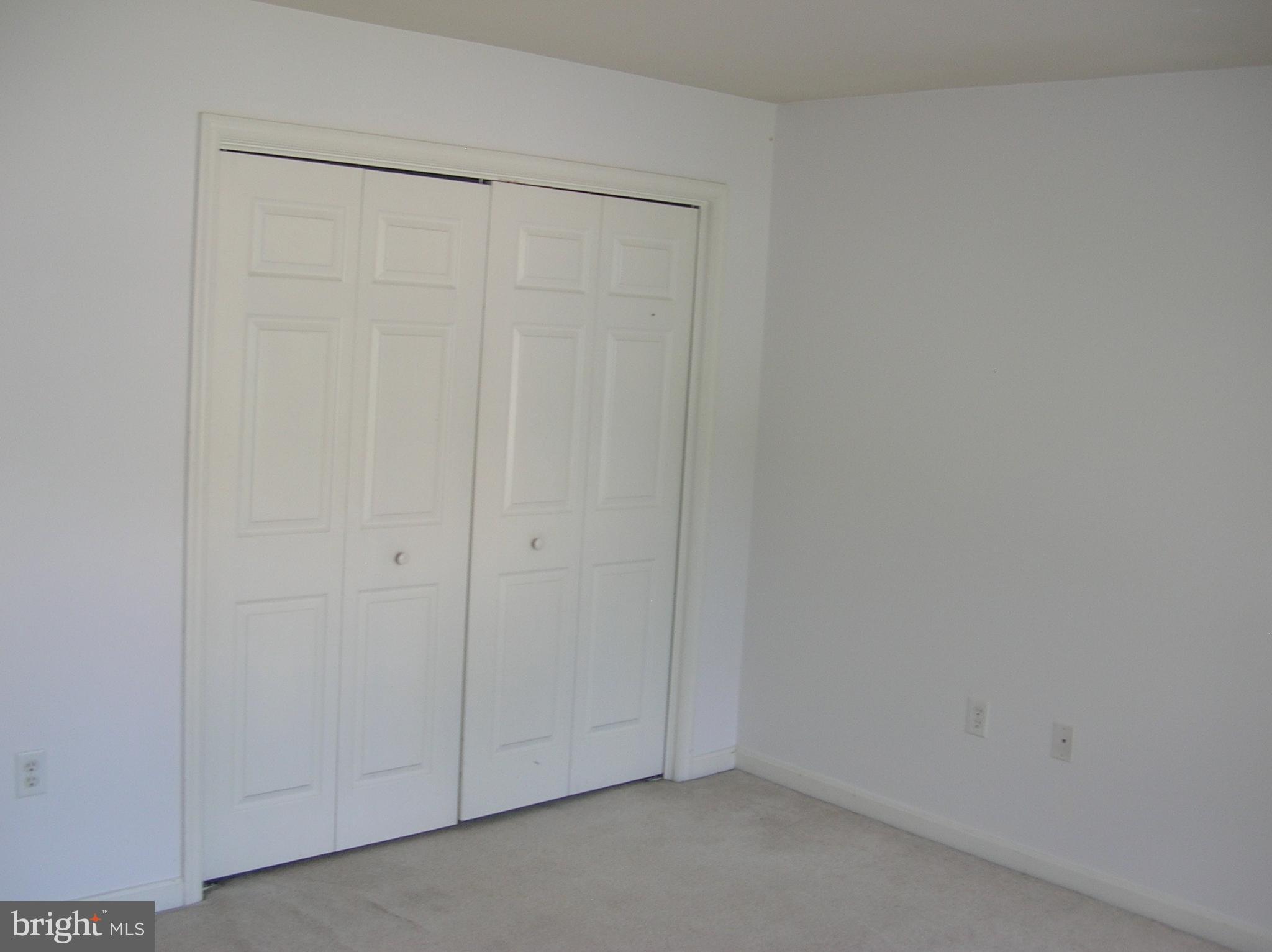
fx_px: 1322
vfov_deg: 39.6
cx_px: 636
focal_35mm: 36
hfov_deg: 51.4
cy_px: 476
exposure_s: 1/30
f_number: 2.7
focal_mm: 6
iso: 50
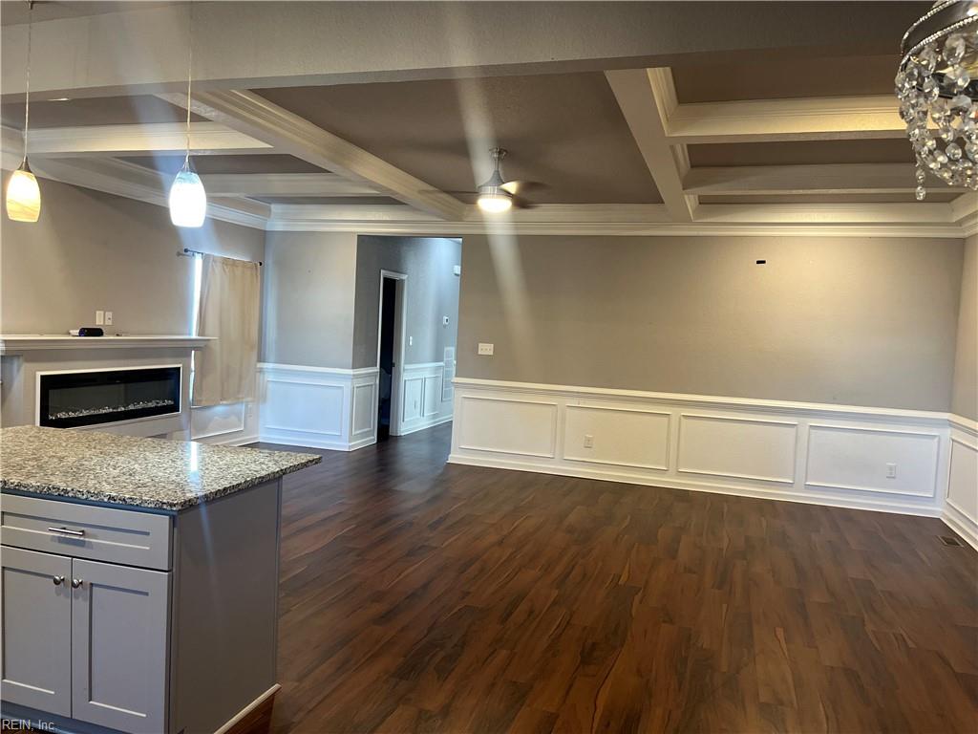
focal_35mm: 26
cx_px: 489
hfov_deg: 67.3
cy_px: 367
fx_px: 735
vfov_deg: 53.1
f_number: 1.6
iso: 200
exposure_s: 1/60
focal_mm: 5.1
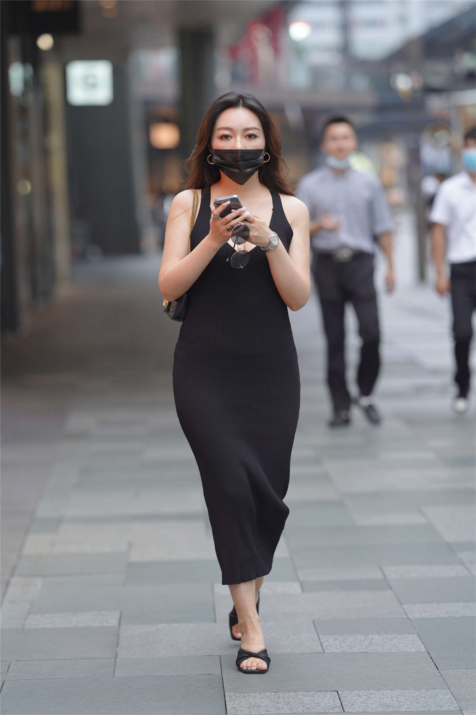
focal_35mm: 135
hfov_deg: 10.2
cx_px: 238
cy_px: 358
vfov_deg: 15.2
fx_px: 2677
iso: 400
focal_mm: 135
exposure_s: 1/400
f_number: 2.5
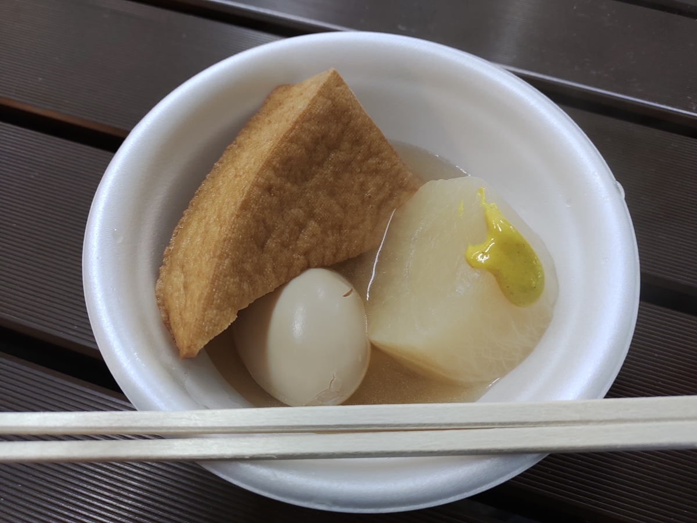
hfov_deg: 65.3
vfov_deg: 51.4
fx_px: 544
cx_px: 348
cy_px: 262
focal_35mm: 27
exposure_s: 1/50
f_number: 1.79
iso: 336
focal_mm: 4.71
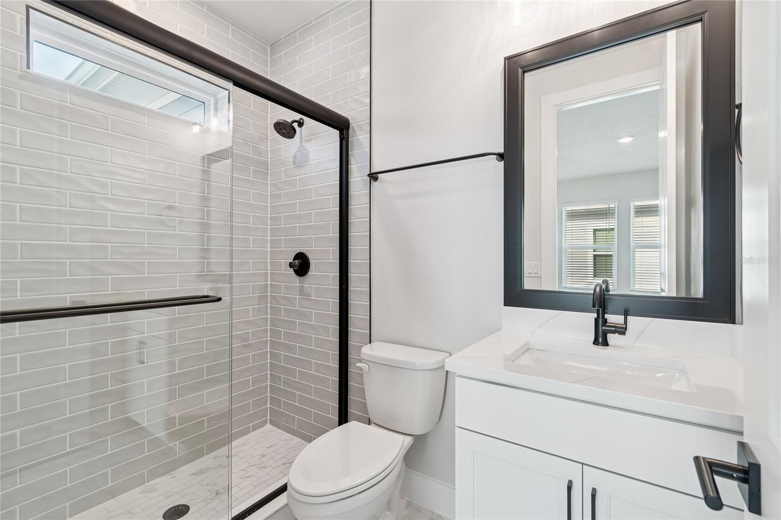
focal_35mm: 15
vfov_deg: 77.3
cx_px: 390
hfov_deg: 100.4
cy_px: 260
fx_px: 325
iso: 100
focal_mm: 10
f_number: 7.1
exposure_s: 1/3.33
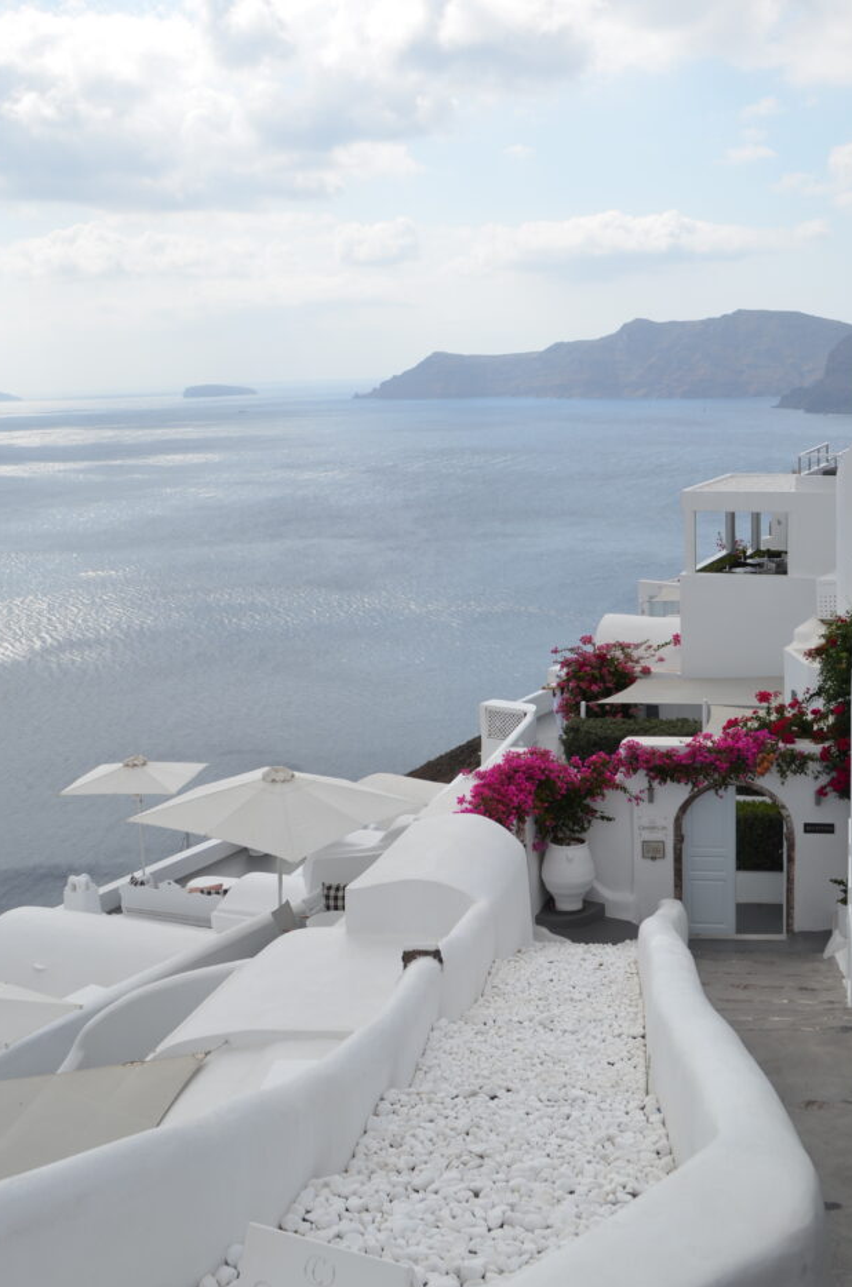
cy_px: 601
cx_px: 448
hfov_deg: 32.5
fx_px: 1463
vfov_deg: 47.5
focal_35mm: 41
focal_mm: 22
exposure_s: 1/320
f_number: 9
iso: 100
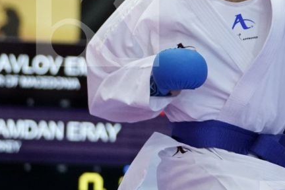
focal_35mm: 558
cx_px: 321
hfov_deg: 3.7
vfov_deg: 2.5
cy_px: 7
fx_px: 4417
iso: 5000
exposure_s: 1/1000
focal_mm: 134
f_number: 2.8
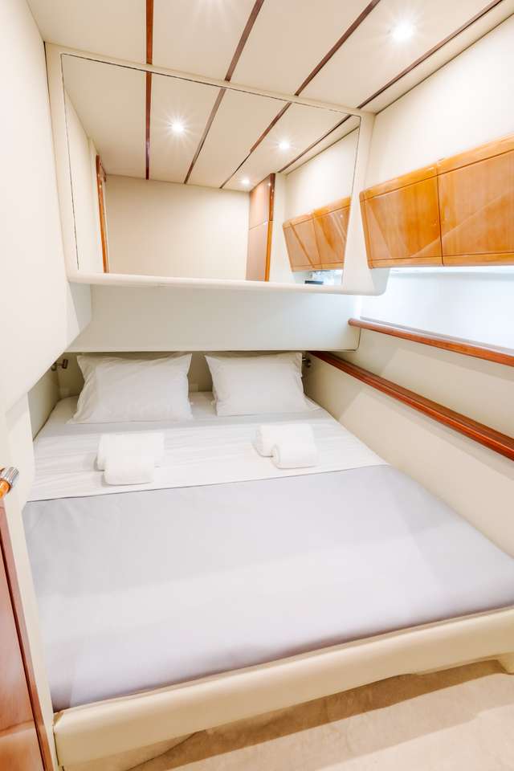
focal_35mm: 16
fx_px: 353
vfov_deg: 95.0
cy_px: 386
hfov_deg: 72.1
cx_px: 257
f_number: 8
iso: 80
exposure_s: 1/25
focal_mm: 11
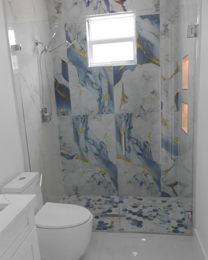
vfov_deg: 62.2
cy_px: 127
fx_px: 215
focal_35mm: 28
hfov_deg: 51.5
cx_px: 105
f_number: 3.5
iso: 100
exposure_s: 1/30
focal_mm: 4.6
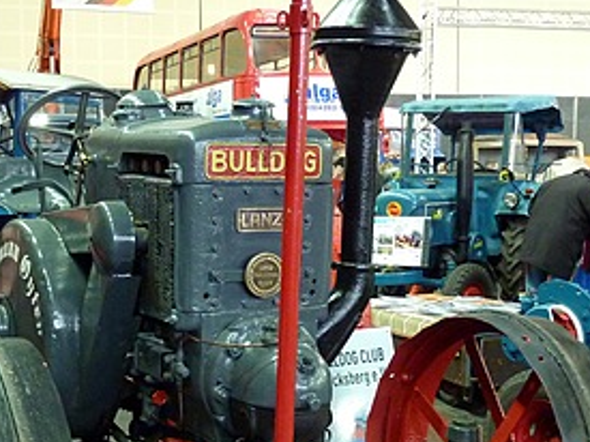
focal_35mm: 62
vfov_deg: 23.3
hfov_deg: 31.0
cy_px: 352
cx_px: 196
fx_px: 1056
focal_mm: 5.3
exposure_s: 1/20
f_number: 3.5
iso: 400
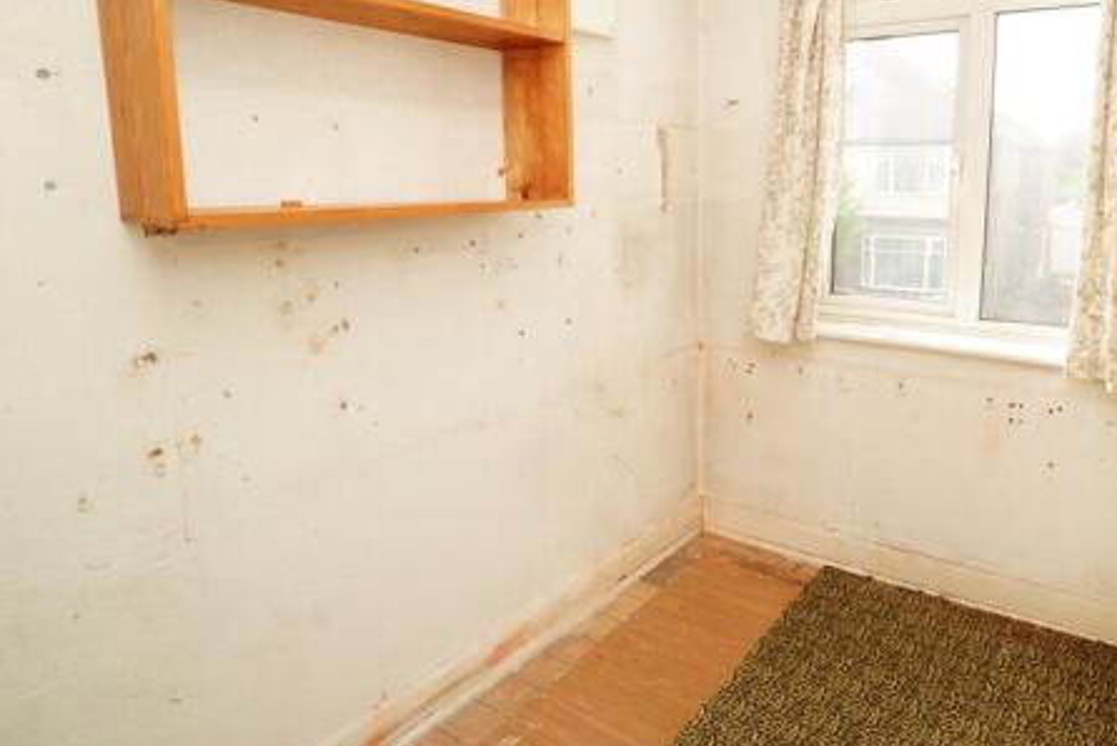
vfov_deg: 56.7
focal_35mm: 22
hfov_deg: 76.3
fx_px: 683
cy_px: 284
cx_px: 736
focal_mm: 10
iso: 400
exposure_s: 1/80
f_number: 10
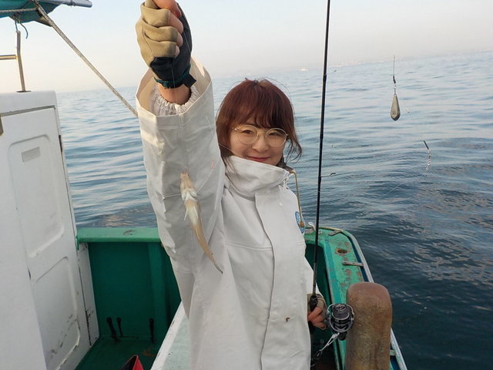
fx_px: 427
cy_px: 185
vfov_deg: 46.8
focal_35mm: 30
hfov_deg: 60.0
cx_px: 246
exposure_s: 1/500
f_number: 3.3
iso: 125
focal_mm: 4.1
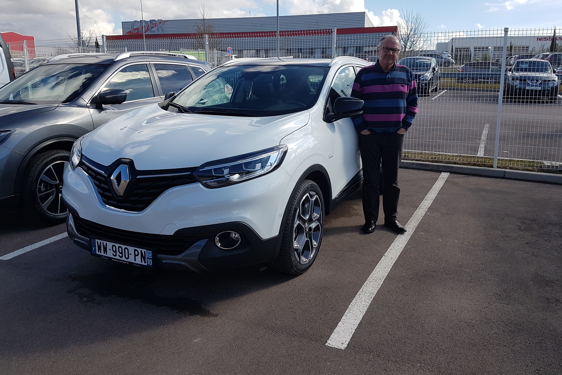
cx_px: 277
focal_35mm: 28
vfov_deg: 46.3
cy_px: 160
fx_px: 437
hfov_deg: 65.5
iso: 40
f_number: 1.7
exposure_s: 1/1624
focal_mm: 4.2
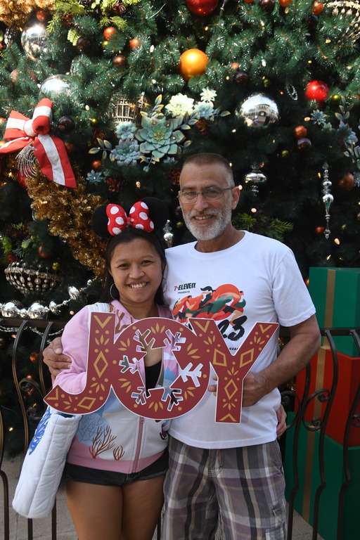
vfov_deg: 57.2
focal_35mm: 33
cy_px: 270
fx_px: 495
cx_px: 180
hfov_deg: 40.0
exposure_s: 1/200
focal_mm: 22
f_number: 5.6
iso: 125
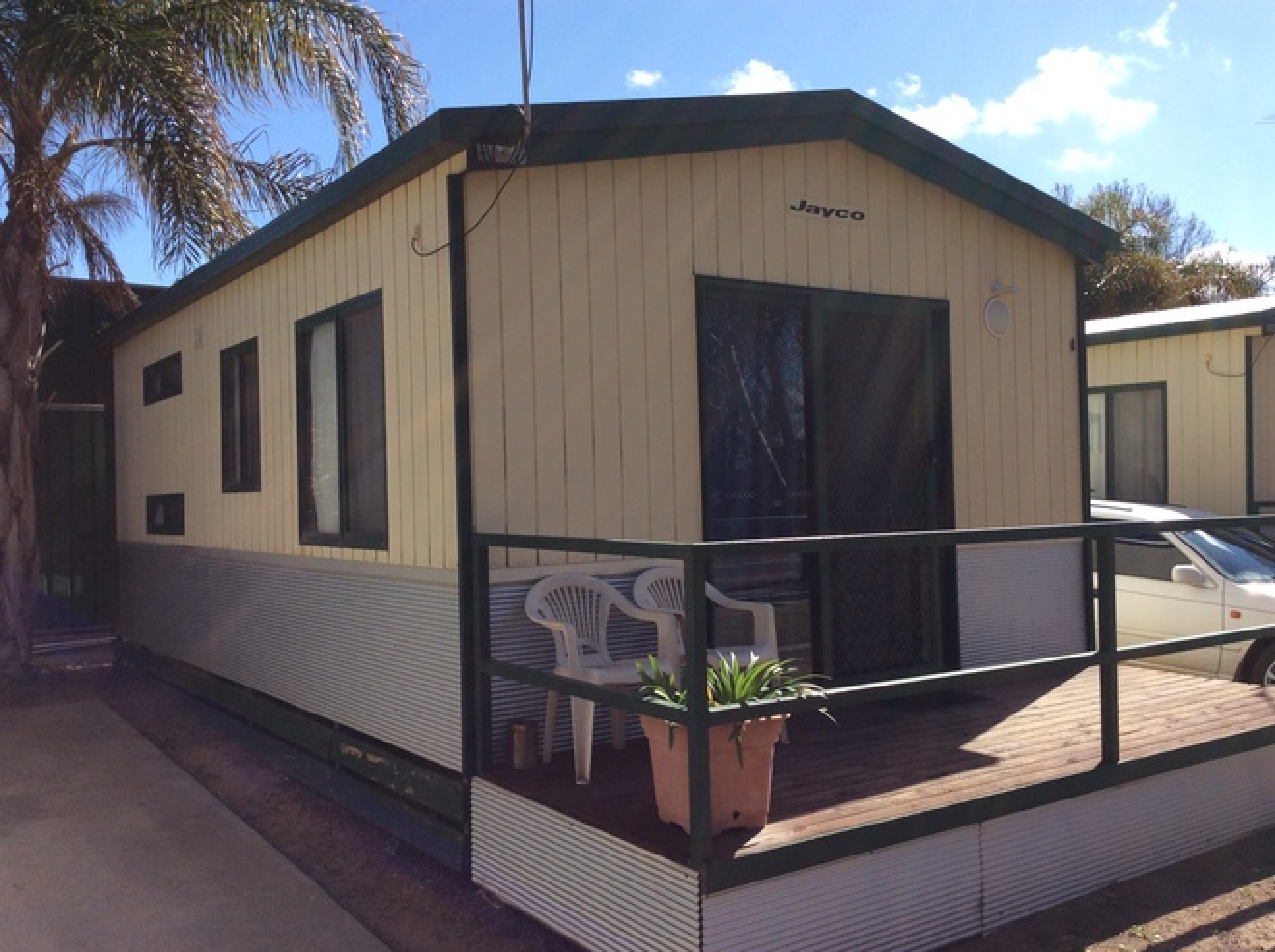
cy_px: 476
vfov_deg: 44.1
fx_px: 1177
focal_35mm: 32
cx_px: 638
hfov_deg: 56.9
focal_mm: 3.3
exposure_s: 1/1330
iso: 32
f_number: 2.4
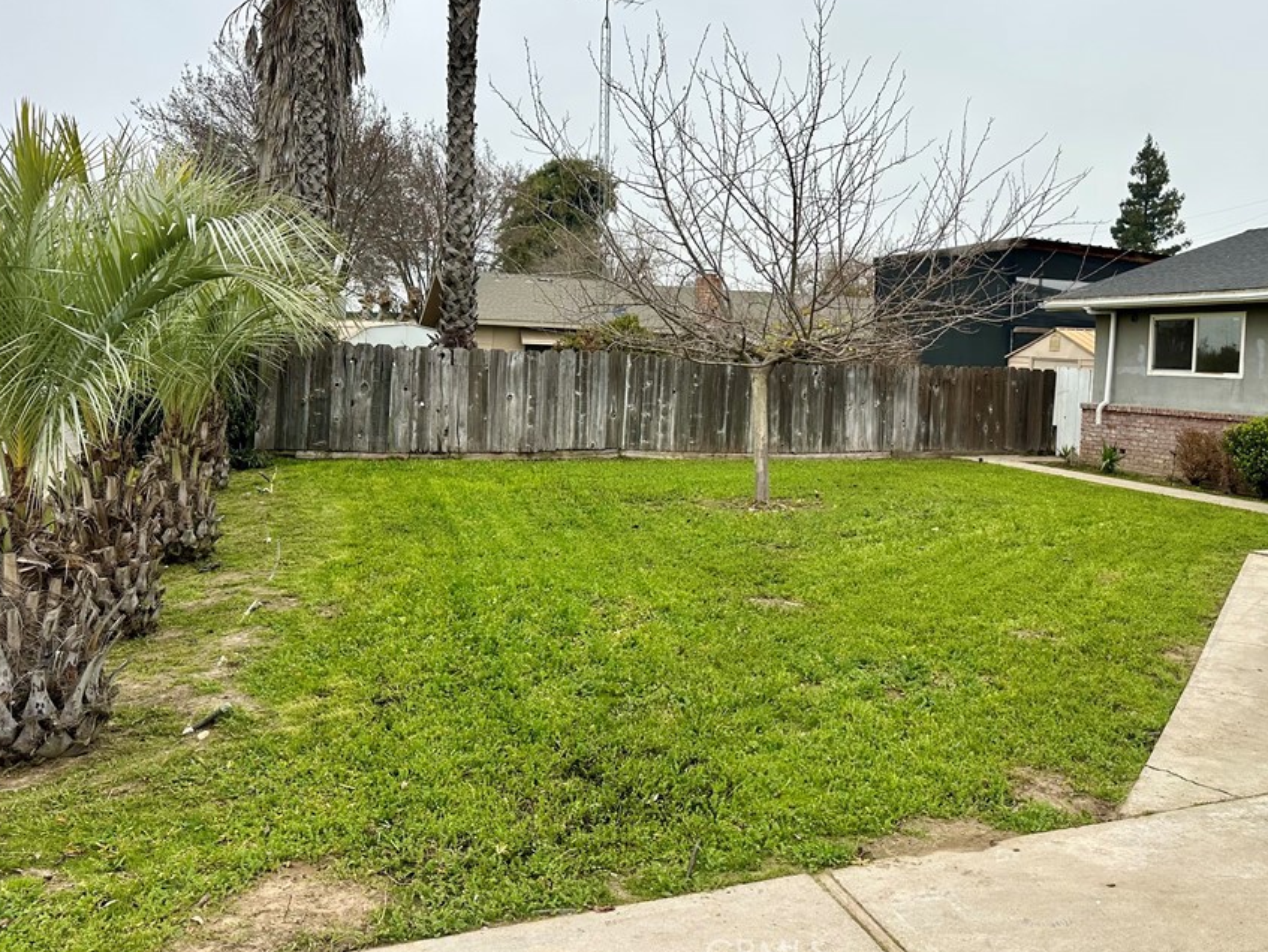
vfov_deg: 48.1
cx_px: 744
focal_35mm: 29
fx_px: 1063
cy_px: 400
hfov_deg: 61.2
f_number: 1.78
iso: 80
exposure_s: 1/714
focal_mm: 6.86
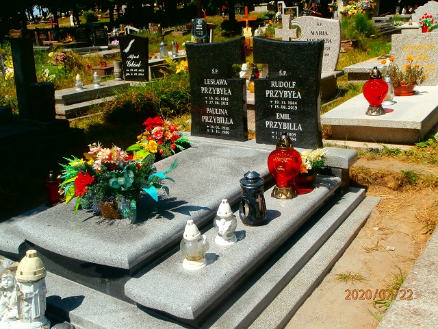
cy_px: 164
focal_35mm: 38
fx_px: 481
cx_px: 219
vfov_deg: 37.7
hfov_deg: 49.0
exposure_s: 1/1000
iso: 100
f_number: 3.9
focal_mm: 6.67
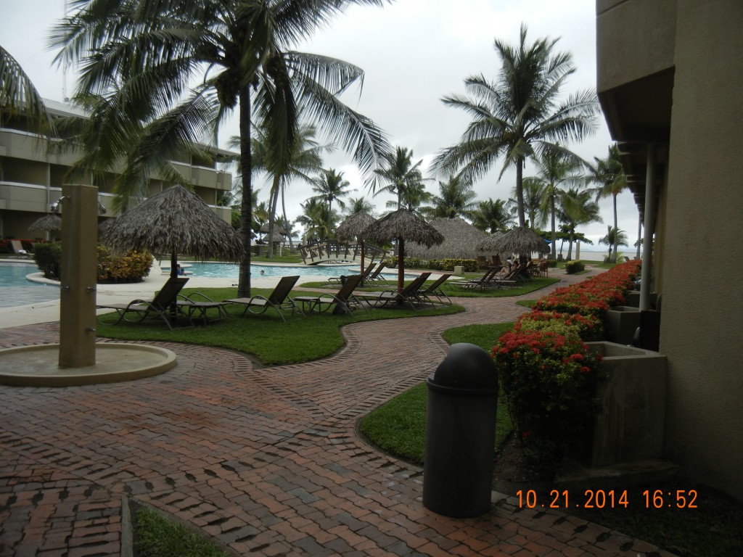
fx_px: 644
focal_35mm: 30
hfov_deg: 60.0
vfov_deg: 46.8
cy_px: 278
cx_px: 372
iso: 160
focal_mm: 5.4
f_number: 3.5
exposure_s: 1/288
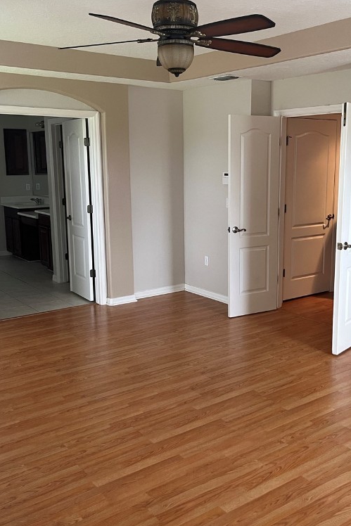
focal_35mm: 37
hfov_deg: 35.8
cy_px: 259
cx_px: 213
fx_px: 541
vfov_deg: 51.9
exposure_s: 1/60
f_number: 1.6
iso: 100
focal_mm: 5.1
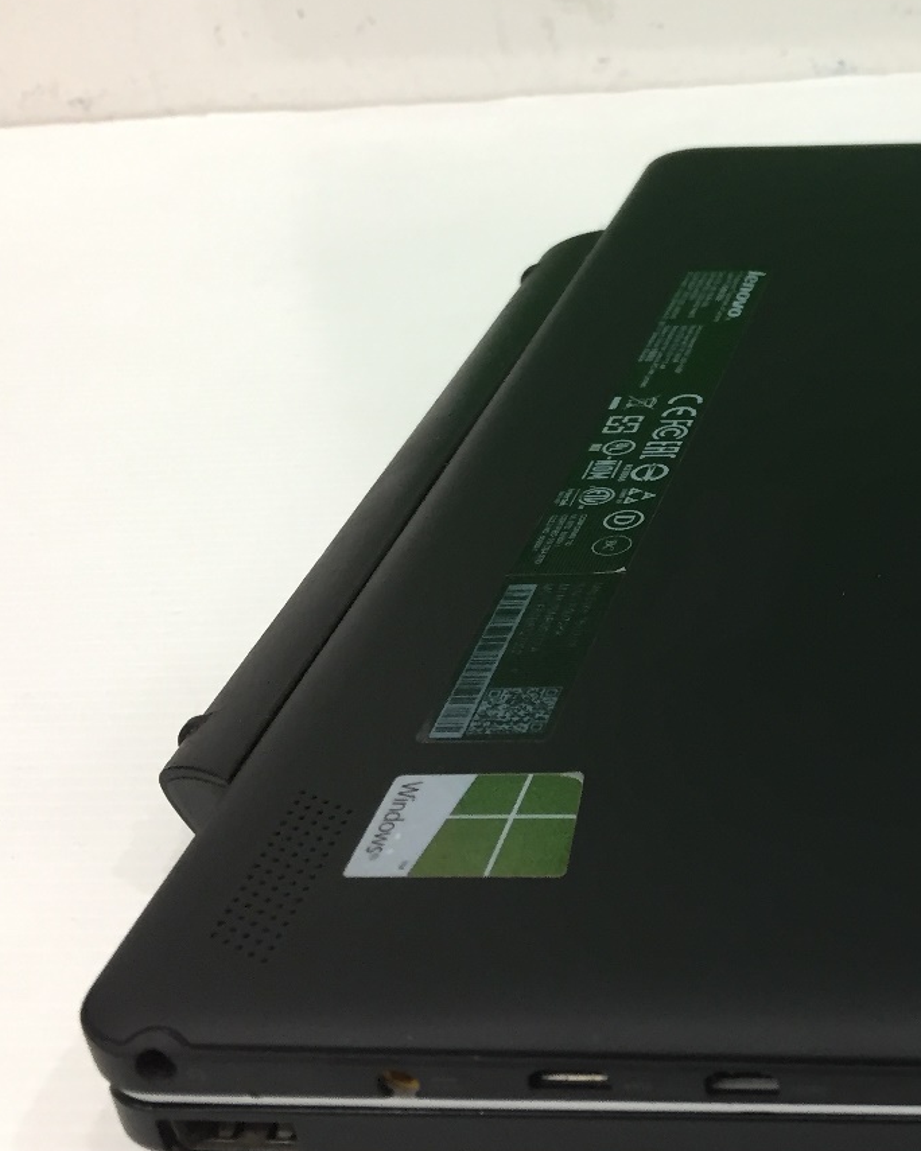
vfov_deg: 34.7
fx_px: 1840
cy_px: 588
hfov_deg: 26.2
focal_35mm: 54
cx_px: 987
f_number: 2.2
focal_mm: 4.15
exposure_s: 1/33
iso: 125
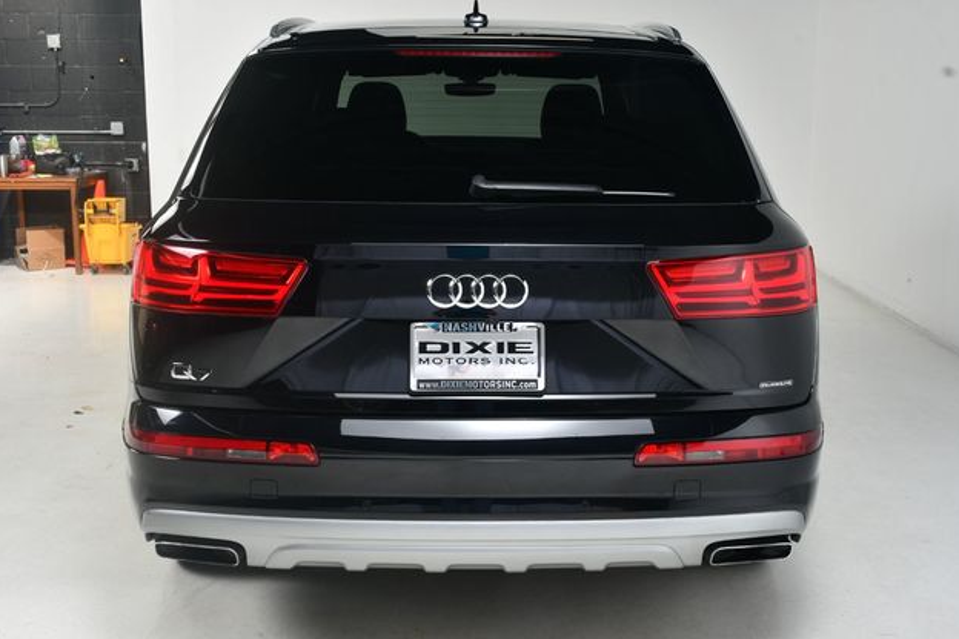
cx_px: 487
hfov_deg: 47.4
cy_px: 315
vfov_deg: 32.6
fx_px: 1092
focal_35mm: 41
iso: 100
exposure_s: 1/160
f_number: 11
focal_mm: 27
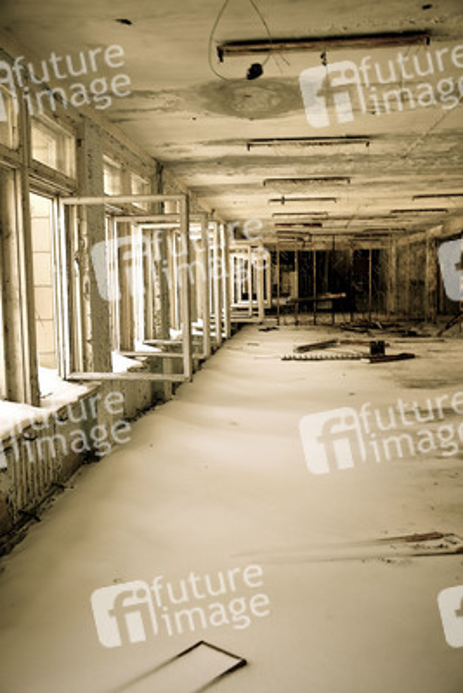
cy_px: 346
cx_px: 232
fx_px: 723
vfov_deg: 51.3
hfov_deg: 35.5
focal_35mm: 38
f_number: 5.6
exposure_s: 1/30
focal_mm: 25
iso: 200
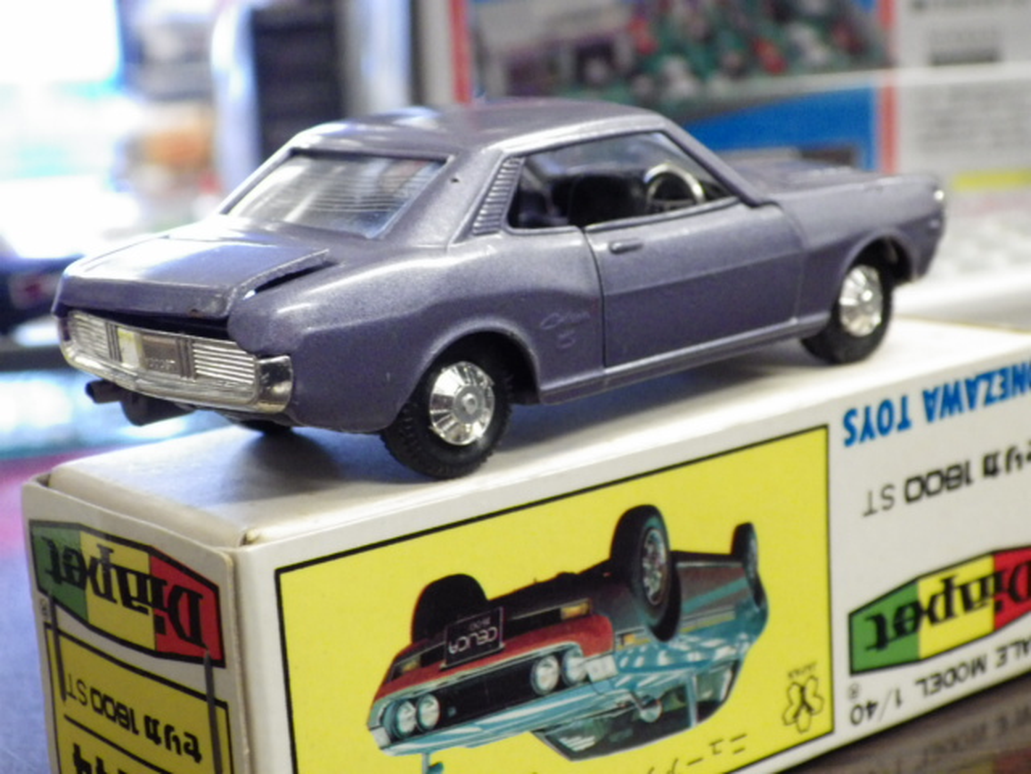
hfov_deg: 27.4
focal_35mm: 71
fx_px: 2115
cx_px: 516
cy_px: 387
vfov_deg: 20.7
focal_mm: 12.8
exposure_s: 1/25
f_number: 4.2
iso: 800
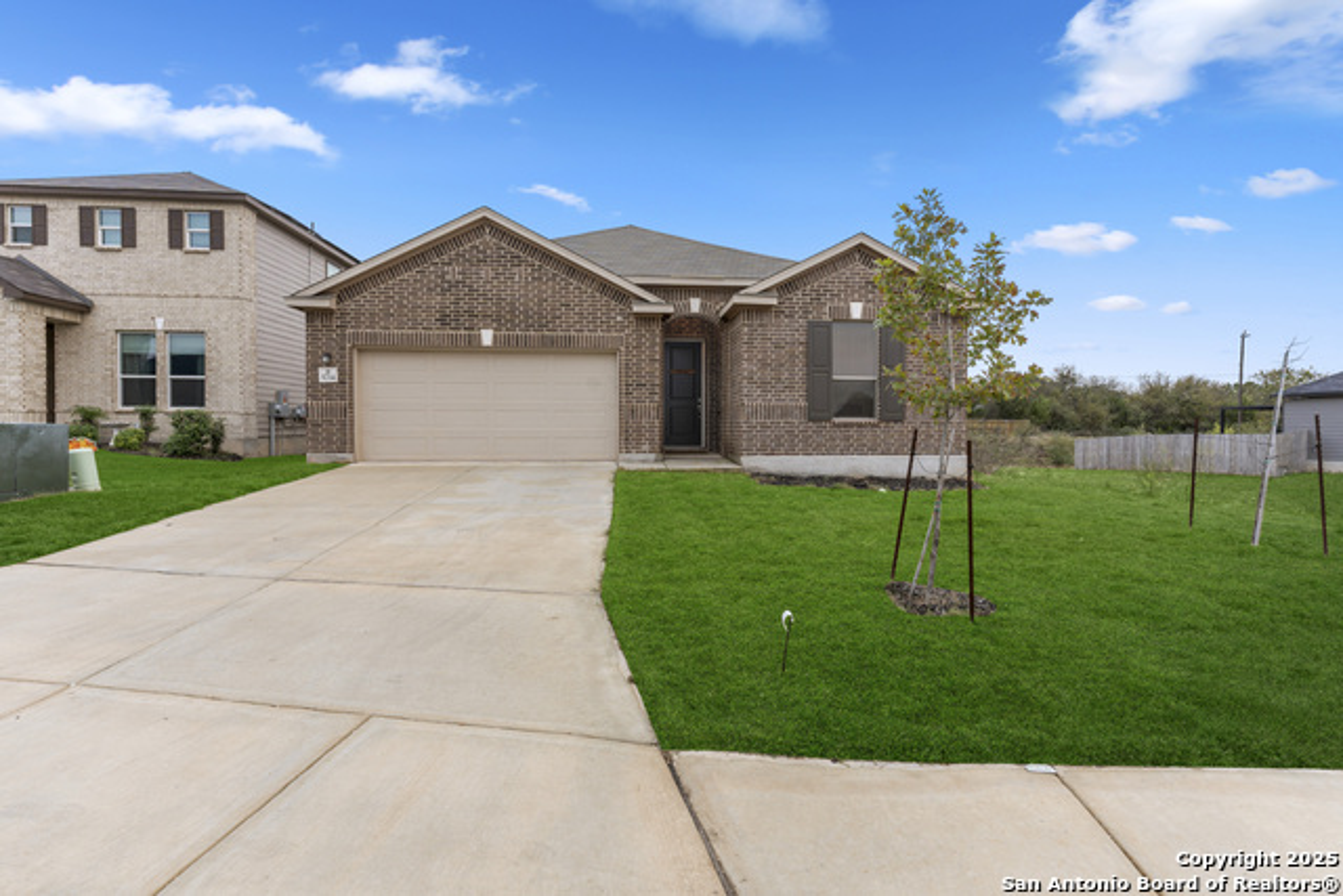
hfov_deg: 93.3
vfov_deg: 70.5
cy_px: 448
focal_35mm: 17
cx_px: 672
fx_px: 634
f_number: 8
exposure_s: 1/50
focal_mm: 17
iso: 200
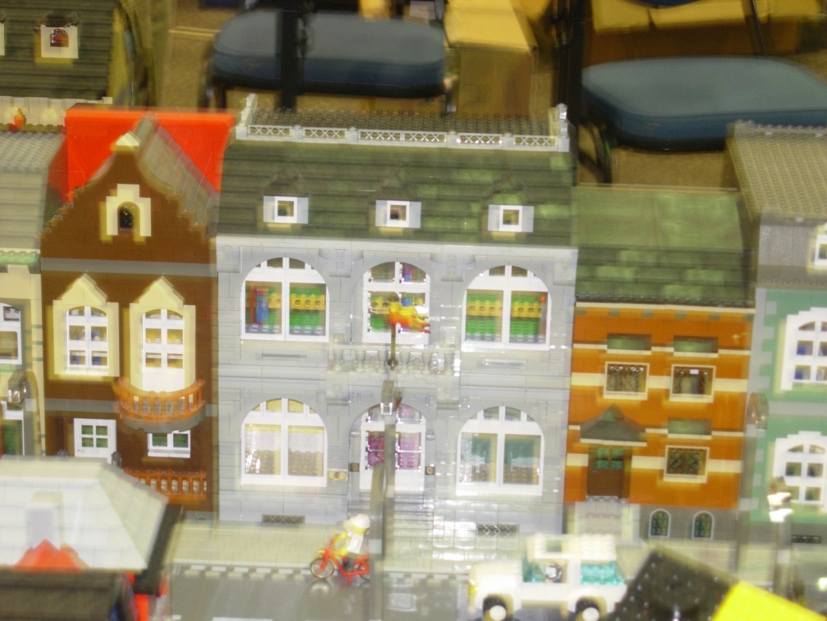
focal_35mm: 113
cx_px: 414
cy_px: 310
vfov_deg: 13.1
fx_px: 2700
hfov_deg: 17.4
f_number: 4.9
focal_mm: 23.4
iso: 79
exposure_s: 1/2.5
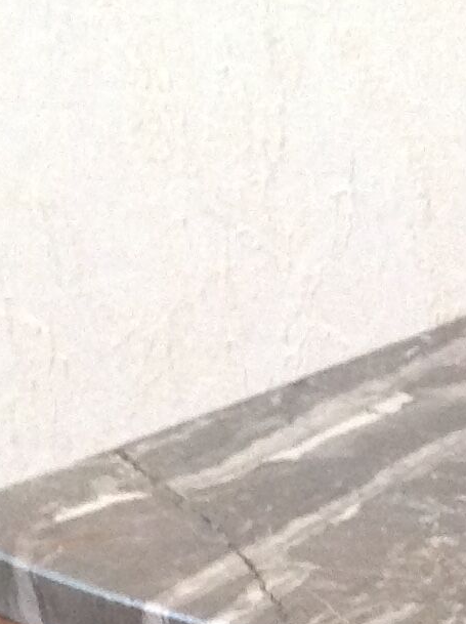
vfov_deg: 12.0
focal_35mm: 149
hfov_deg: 9.7
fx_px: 2681
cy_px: 1176
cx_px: 626
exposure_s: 1/17
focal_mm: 4.28
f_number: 2.4
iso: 400
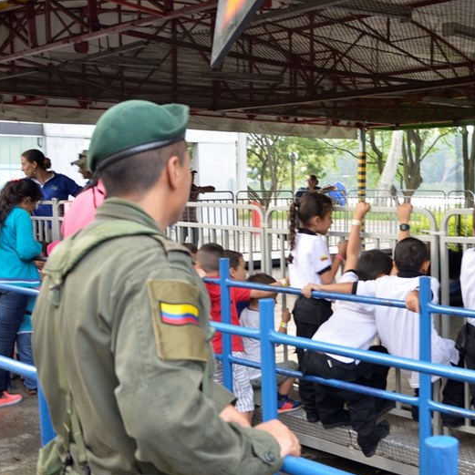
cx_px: 377
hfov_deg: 32.5
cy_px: 262
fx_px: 792
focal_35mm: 51
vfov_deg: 33.4
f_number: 4.5
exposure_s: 1/20
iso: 400
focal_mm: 24
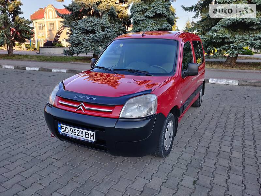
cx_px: 130
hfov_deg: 69.4
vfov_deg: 54.9
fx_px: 188
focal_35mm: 25
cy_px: 98
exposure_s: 1/100
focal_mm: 4.2
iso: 125
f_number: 1.7
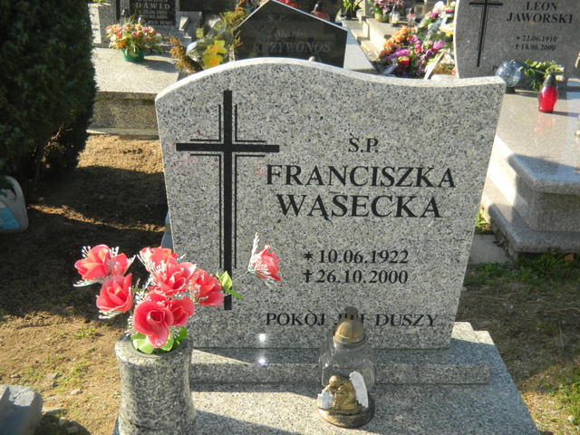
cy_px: 218
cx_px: 290
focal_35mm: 46
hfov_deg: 41.2
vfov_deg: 31.5
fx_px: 771
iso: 80
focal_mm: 8.3
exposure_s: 1/270
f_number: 4.1
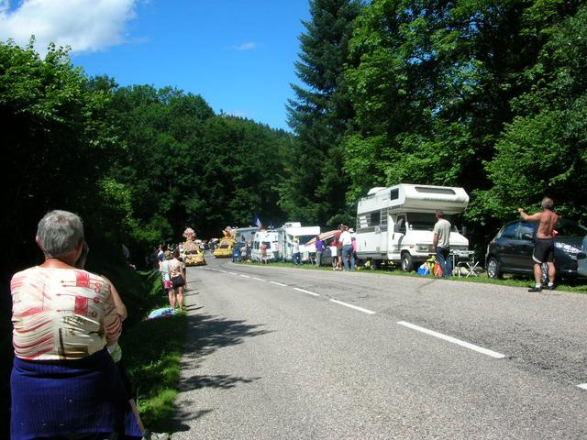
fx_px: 594
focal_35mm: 35
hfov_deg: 52.6
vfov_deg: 40.7
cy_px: 220
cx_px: 294
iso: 50
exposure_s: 1/277
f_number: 5.6
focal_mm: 5.8
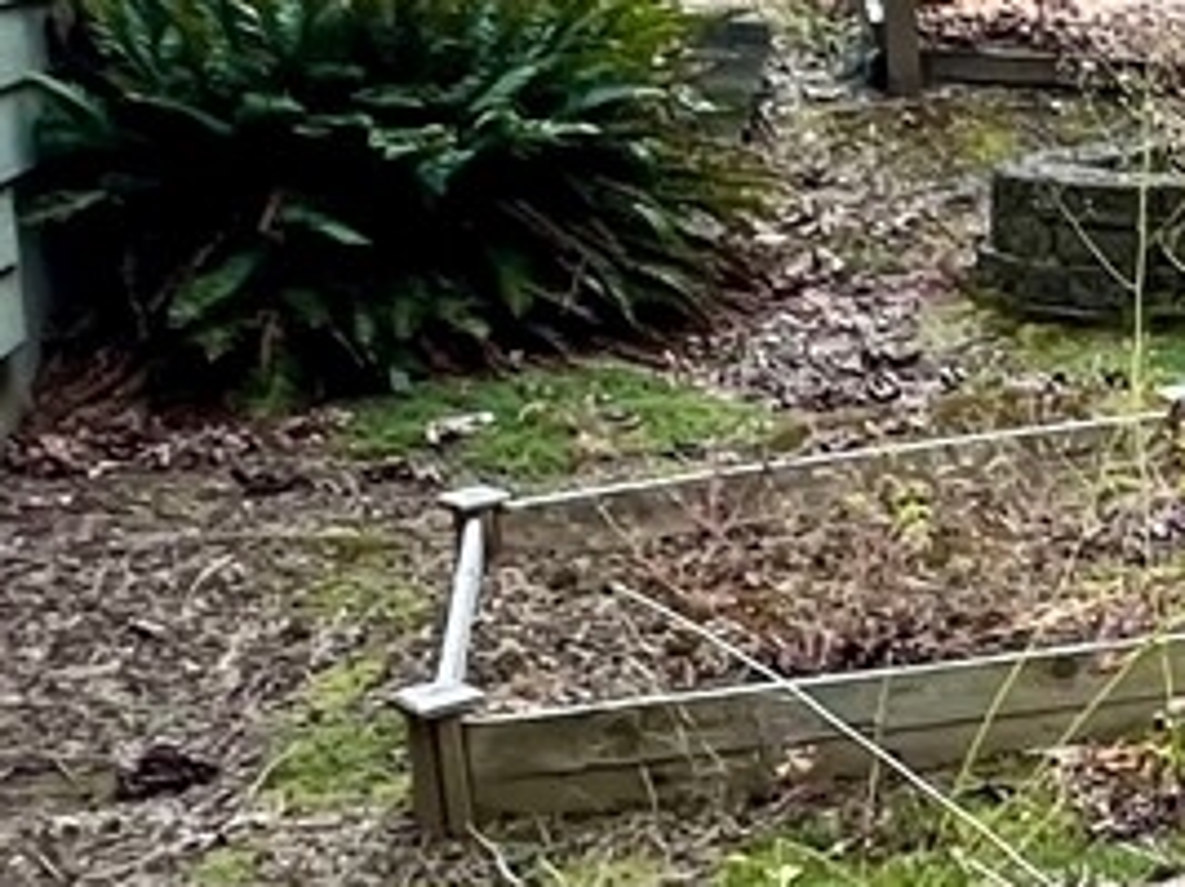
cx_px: 2077
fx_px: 2669
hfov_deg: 19.4
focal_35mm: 78
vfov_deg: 18.9
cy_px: 373
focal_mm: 1.57
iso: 50
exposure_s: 1/99
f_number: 1.8
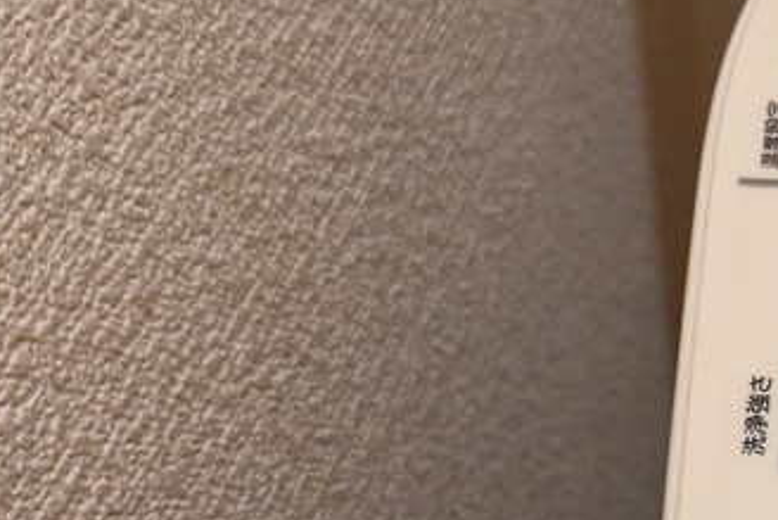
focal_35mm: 76
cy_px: 646
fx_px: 1643
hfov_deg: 24.9
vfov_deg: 17.1
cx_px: 843
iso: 477
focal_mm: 5.43
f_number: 1.89
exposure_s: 1/40
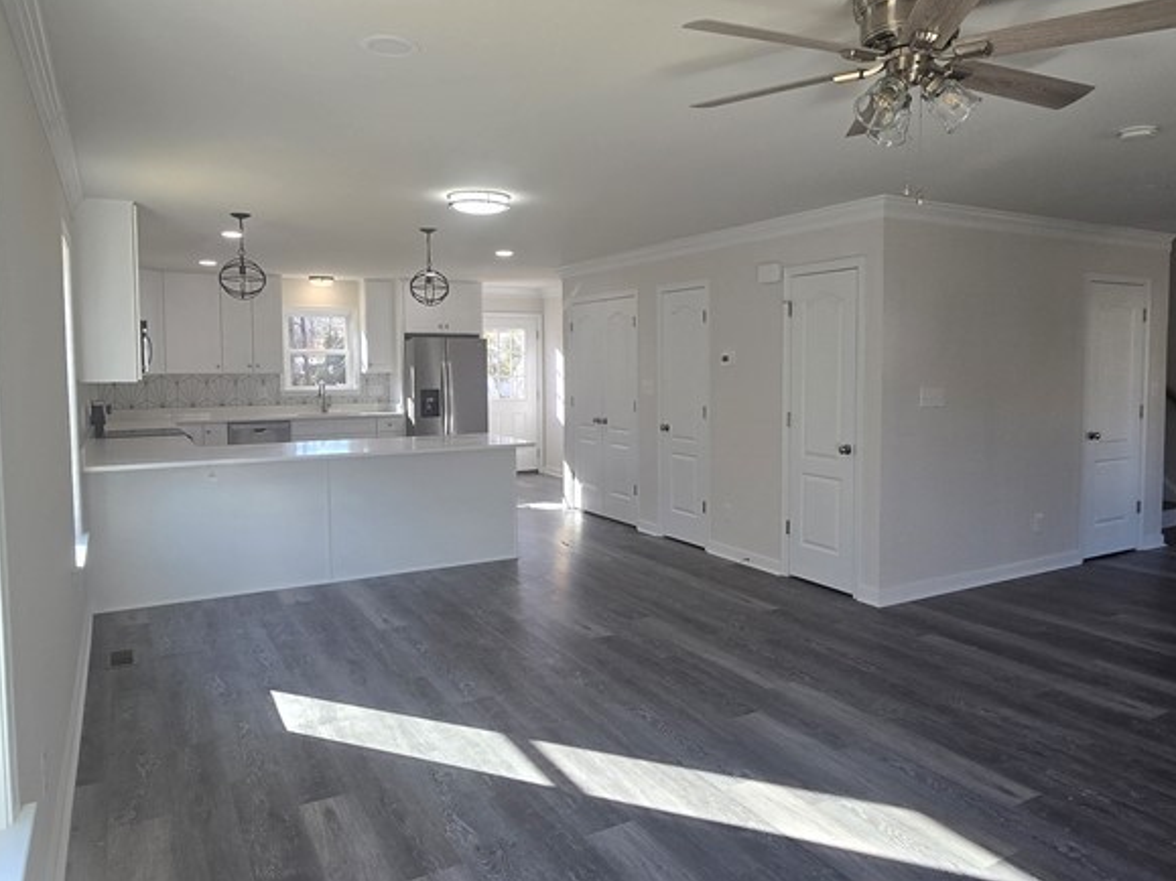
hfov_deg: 73.8
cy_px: 428
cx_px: 640
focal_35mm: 23
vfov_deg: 58.9
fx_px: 781
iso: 50
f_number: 2.2
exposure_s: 1/120
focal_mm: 2.2
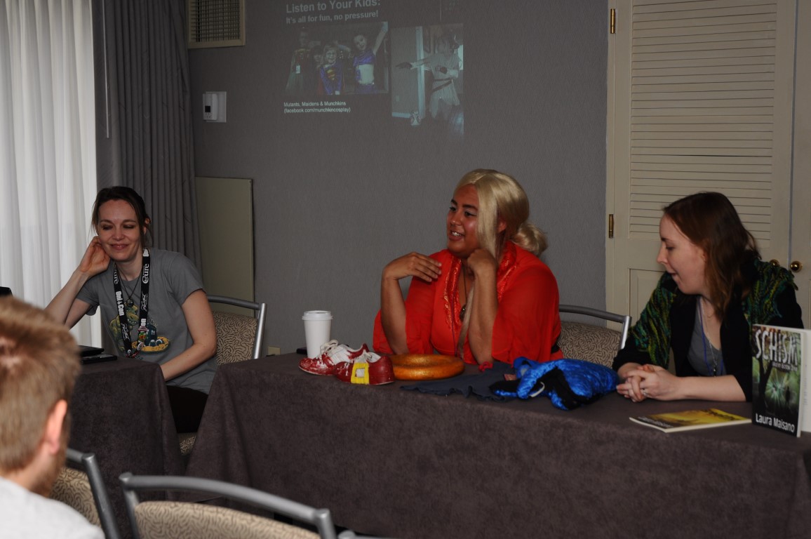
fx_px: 1620
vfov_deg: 18.9
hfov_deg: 28.1
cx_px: 406
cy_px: 270
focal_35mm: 72
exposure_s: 1/60
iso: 200
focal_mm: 48
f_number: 4.5
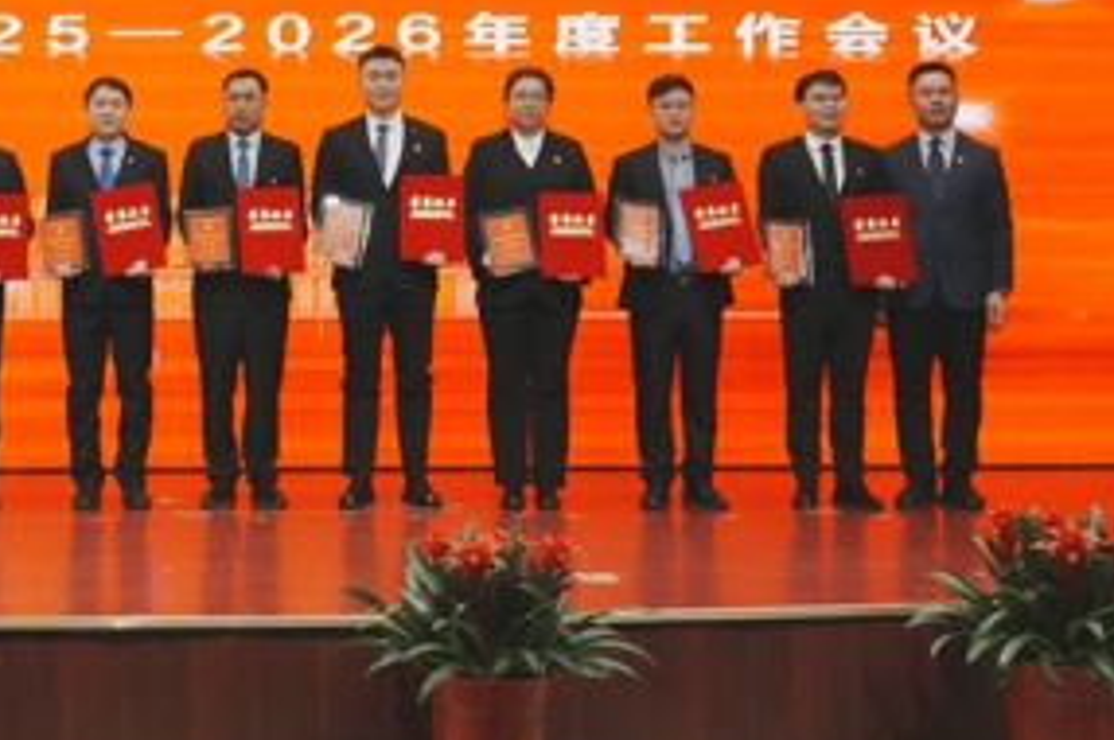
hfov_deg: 30.8
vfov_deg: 21.4
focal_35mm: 63
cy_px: 199
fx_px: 1947
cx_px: 167
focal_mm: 30
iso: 12800
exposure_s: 1/320
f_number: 14
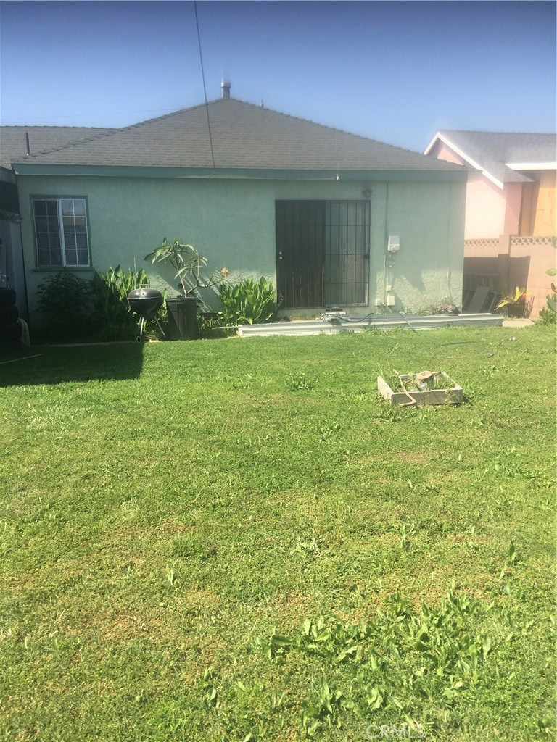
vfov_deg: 61.7
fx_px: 622
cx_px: 278
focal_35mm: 29
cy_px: 371
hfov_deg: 48.2
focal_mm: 4.15
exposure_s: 1/801
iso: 25
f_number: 2.2
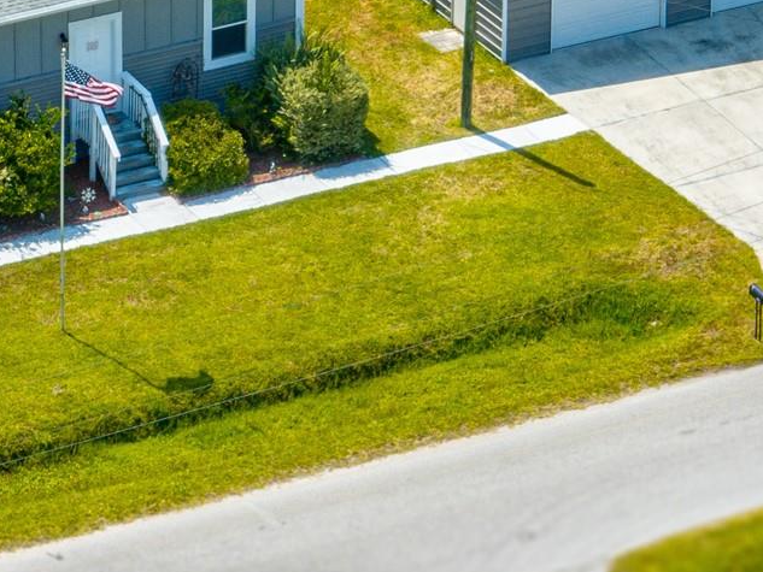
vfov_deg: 3.6
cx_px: 128
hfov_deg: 4.9
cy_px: -55
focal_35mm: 407
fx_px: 8973
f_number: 4.4
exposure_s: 1/240
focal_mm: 29.85
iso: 110
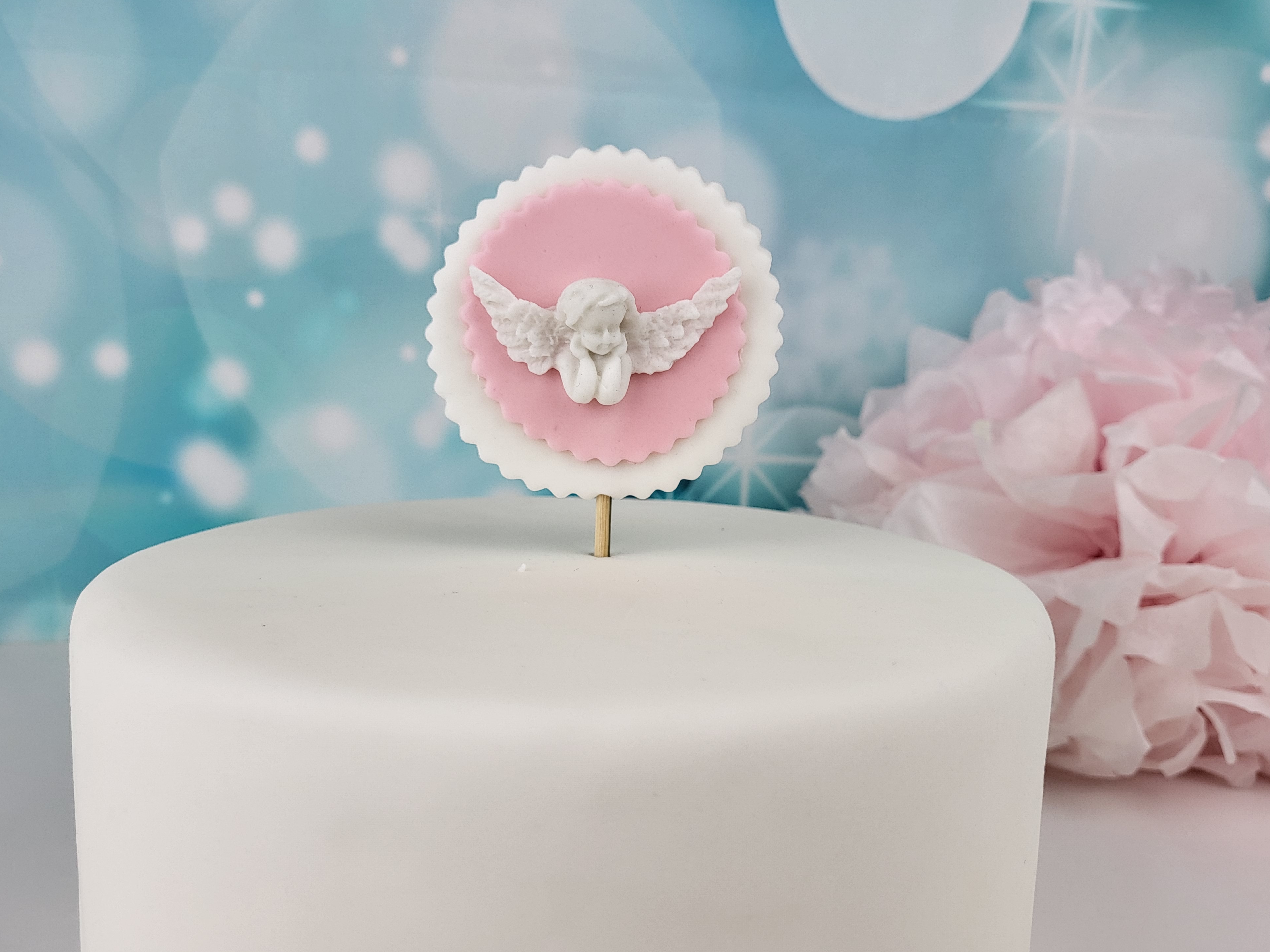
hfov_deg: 65.3
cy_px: 470
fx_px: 991
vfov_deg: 51.4
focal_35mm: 27
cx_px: 647
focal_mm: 5.4
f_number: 1.8
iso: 40
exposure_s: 1/110
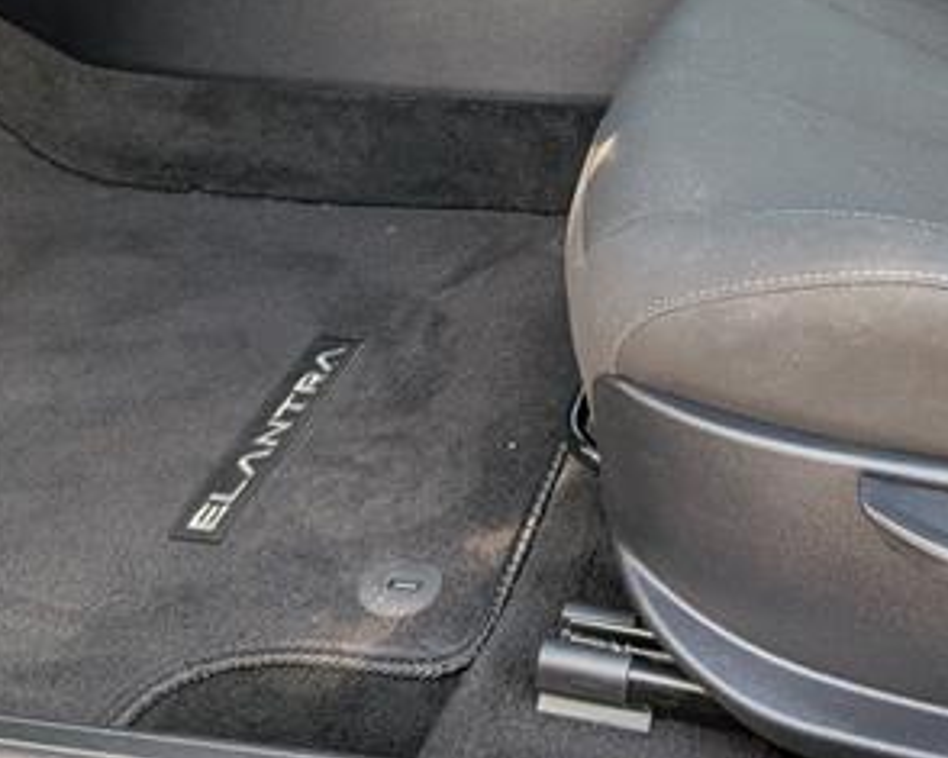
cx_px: 803
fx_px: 1430
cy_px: 39
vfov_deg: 28.2
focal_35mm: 51
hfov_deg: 35.1
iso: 892
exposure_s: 1/1111
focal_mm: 6.9
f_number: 1.68
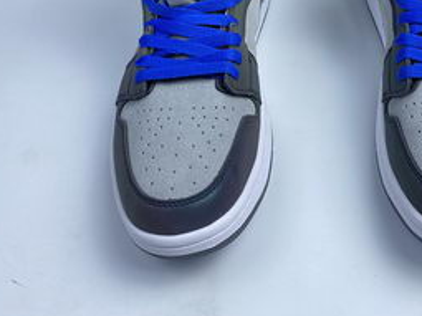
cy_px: 42
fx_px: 621
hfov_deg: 36.2
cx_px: 338
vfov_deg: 27.7
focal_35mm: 51
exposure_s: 1/100
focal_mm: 4.25
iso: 40
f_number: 1.8
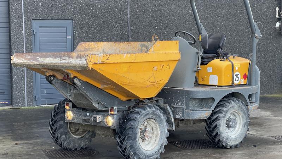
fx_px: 523
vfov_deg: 17.2
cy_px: 70
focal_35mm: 70
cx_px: 141
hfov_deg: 30.2
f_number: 2.2
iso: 80
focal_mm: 7.5
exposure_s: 1/99
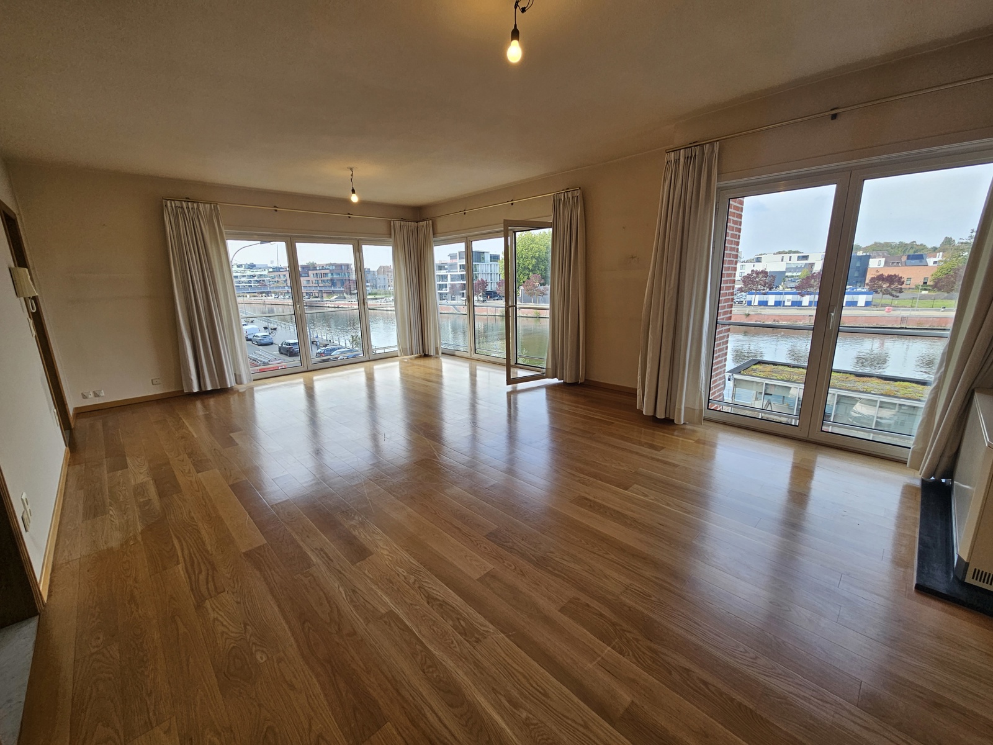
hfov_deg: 106.2
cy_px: 372
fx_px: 373
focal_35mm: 13
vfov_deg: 89.9
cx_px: 496
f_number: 2.2
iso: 50
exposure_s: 1/191
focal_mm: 2.2
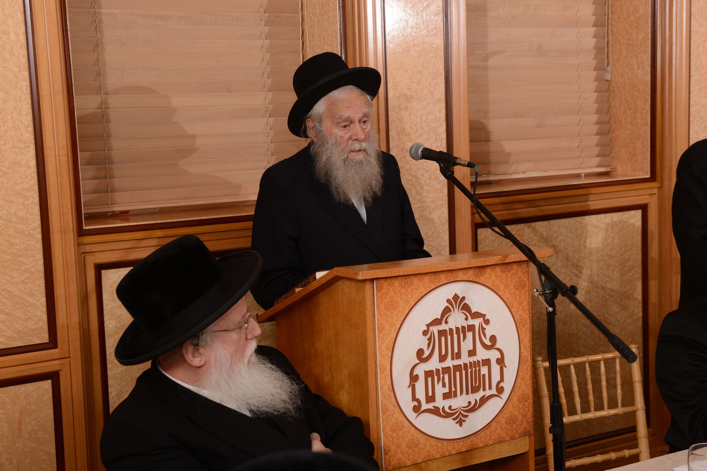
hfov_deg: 35.6
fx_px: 1100
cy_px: 236
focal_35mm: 56
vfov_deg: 24.2
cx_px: 354
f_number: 7.1
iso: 400
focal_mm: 56
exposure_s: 1/200
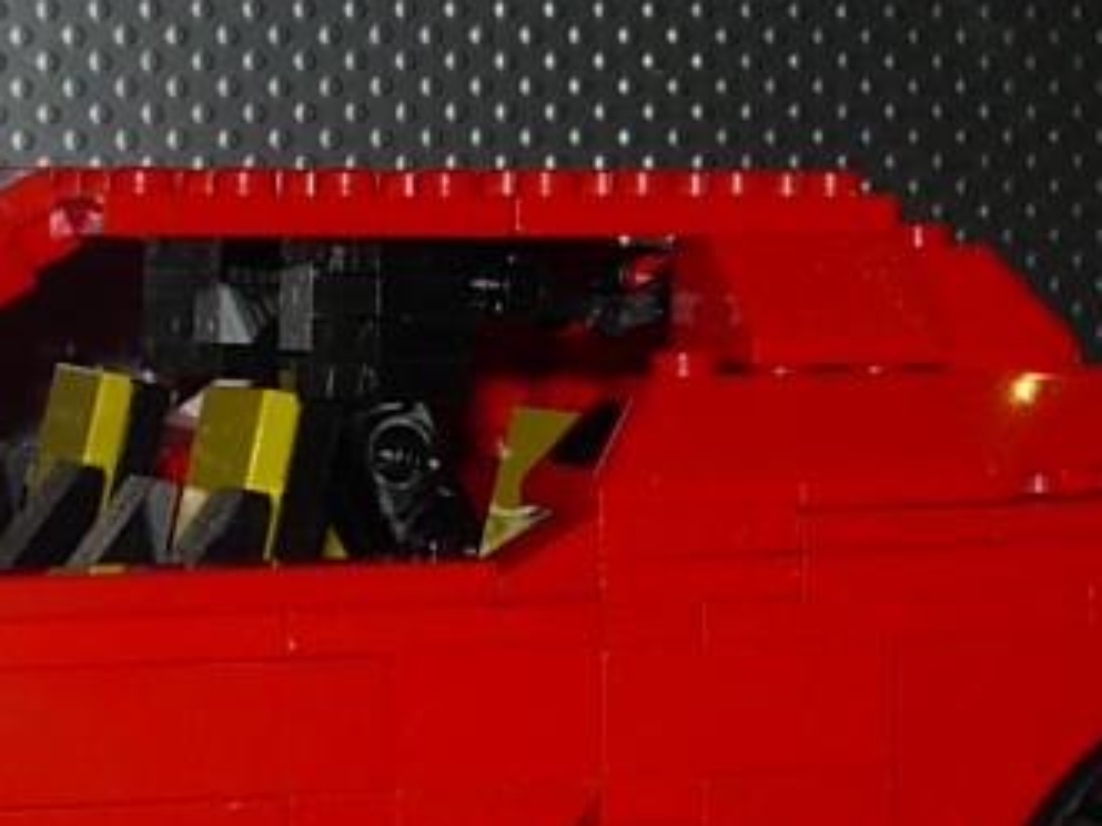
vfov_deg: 11.7
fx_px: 4042
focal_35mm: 127
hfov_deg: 15.5
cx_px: 263
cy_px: 550
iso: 79
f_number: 4.9
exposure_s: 1/64
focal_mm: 8.5
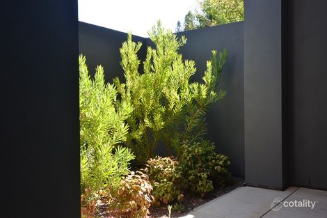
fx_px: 327
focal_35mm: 36
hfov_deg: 53.1
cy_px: 109
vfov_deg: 36.8
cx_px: 164
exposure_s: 1/125
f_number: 5.6
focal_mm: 24
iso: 200
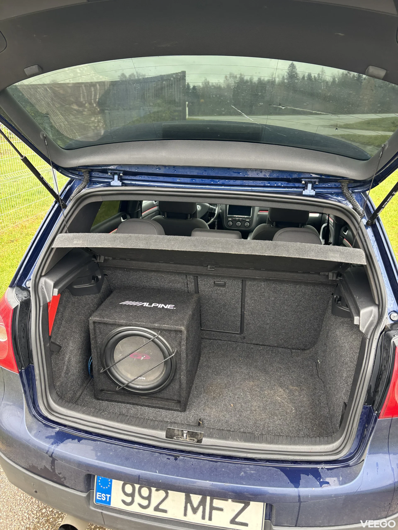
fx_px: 399
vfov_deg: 67.3
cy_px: 265
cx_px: 199
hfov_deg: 53.1
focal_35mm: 26
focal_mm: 5.96
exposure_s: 1/60
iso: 125
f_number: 1.6
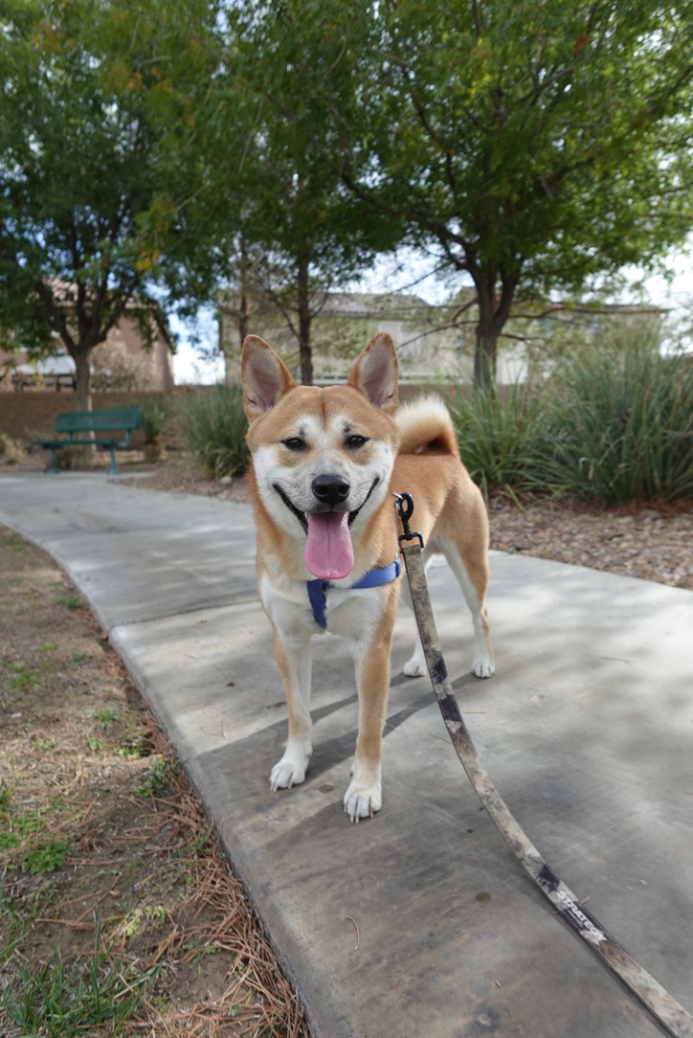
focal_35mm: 20
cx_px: 346
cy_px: 519
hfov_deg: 62.0
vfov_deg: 83.9
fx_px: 577
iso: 125
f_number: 2
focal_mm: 7.6
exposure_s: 1/1600
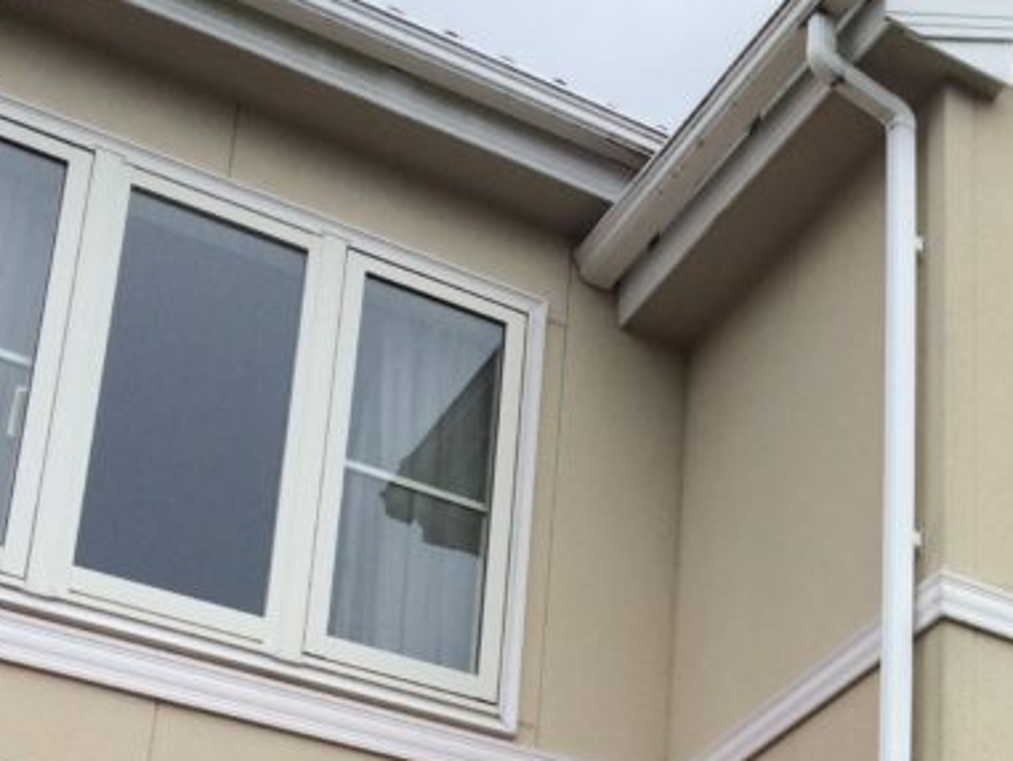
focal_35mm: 78
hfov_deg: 23.2
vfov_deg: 17.9
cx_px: 1173
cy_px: 945
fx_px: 2283
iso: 32
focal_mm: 4.15
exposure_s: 1/2160
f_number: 2.2
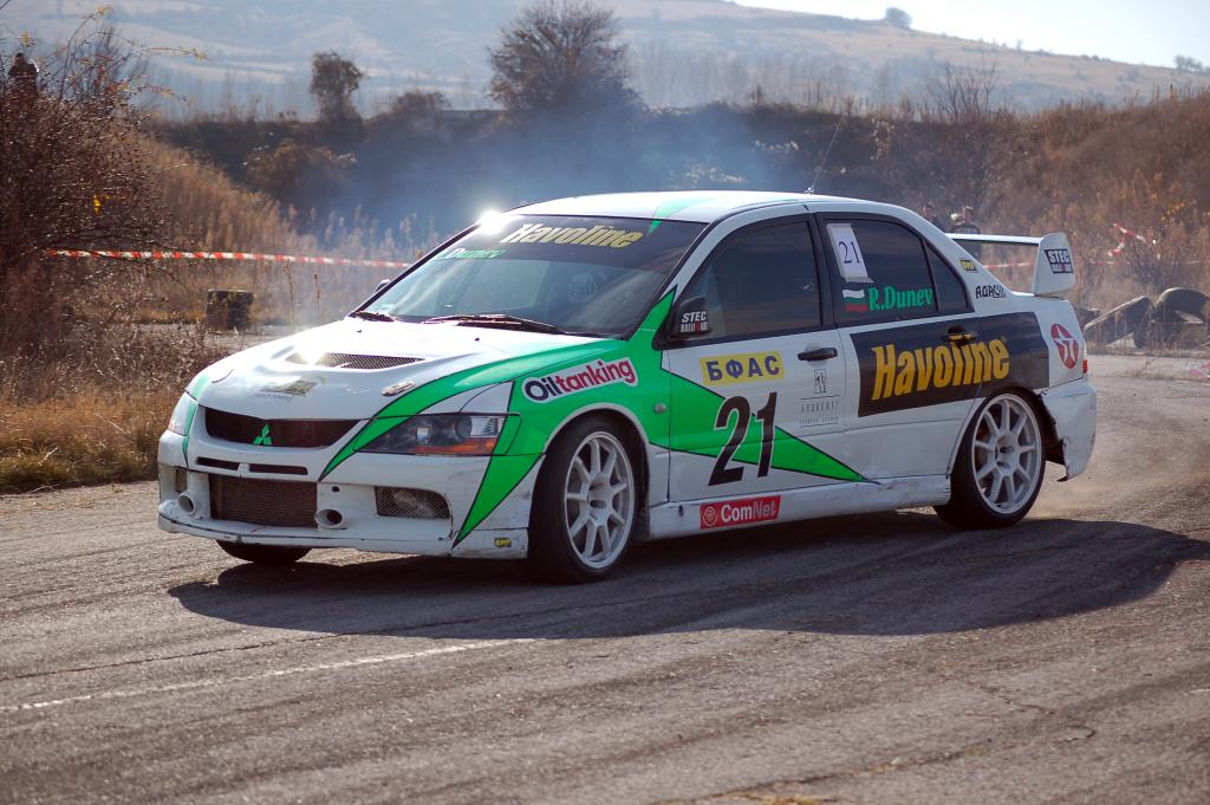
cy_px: 402
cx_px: 605
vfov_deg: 11.1
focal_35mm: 123
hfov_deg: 16.7
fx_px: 4131
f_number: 4.5
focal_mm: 82
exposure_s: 1/1250
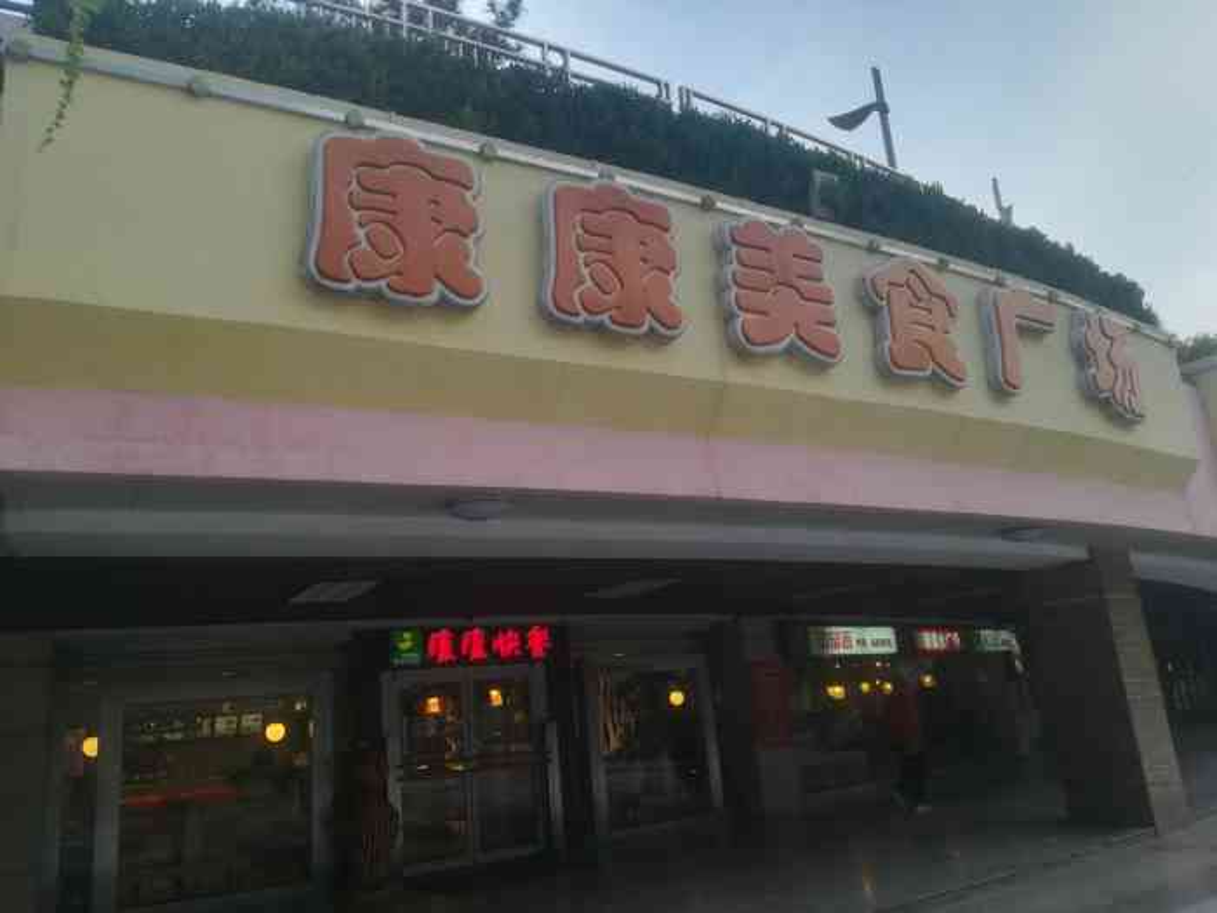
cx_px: 608
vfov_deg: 53.1
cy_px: 456
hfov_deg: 67.3
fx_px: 914
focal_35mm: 26
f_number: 2.2
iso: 64
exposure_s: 1/100
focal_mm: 3.83
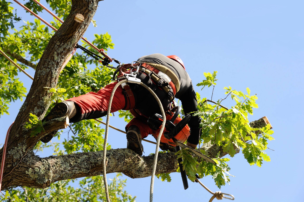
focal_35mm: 116
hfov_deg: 17.7
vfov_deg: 11.8
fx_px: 979
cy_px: 101
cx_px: 152
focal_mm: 116
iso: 500
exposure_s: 1/320
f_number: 9
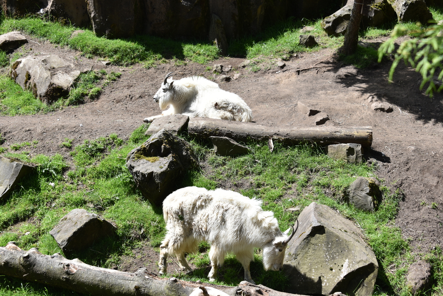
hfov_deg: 32.4
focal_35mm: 62
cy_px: 148
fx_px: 763
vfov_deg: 21.9
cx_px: 222
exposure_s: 1/200
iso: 100
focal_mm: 62
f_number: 7.1
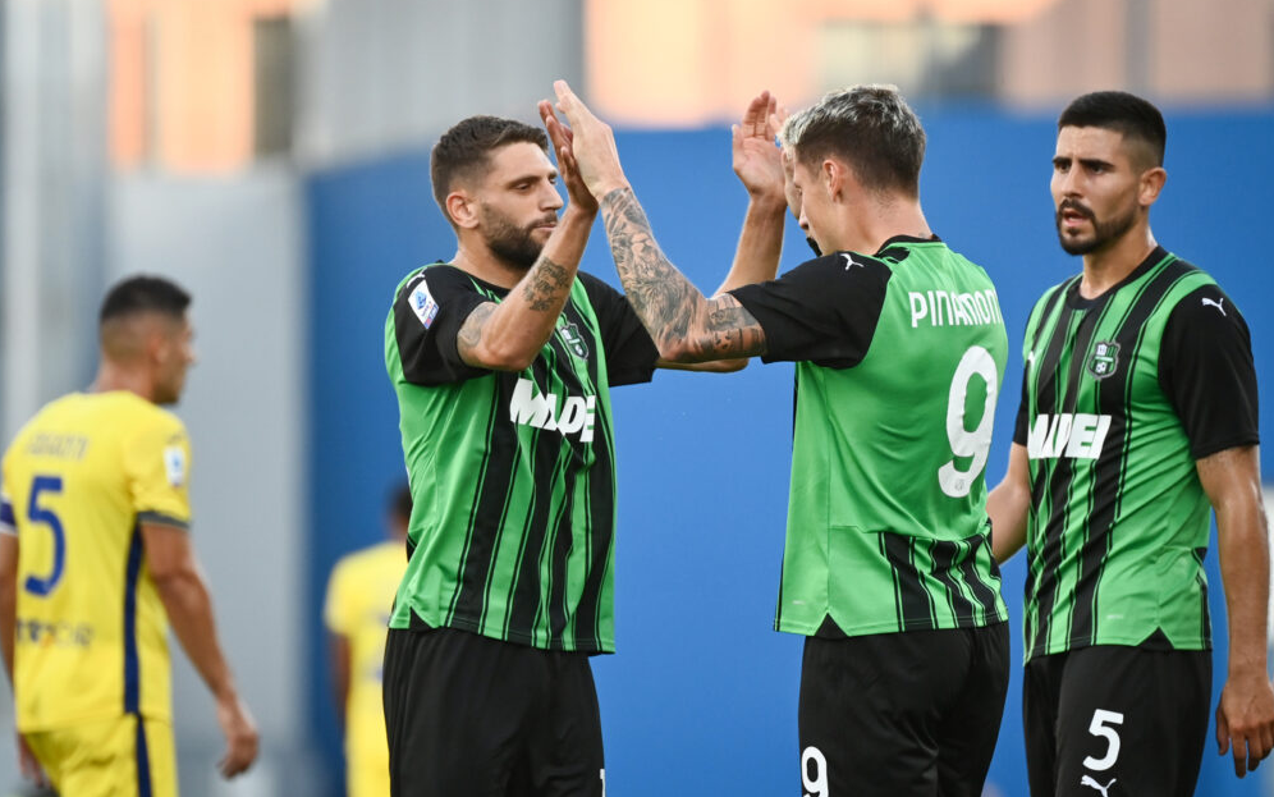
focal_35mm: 409
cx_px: 637
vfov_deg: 3.2
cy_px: 417
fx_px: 14204
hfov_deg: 5.1
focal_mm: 400
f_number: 4
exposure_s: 1/1600
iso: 1000
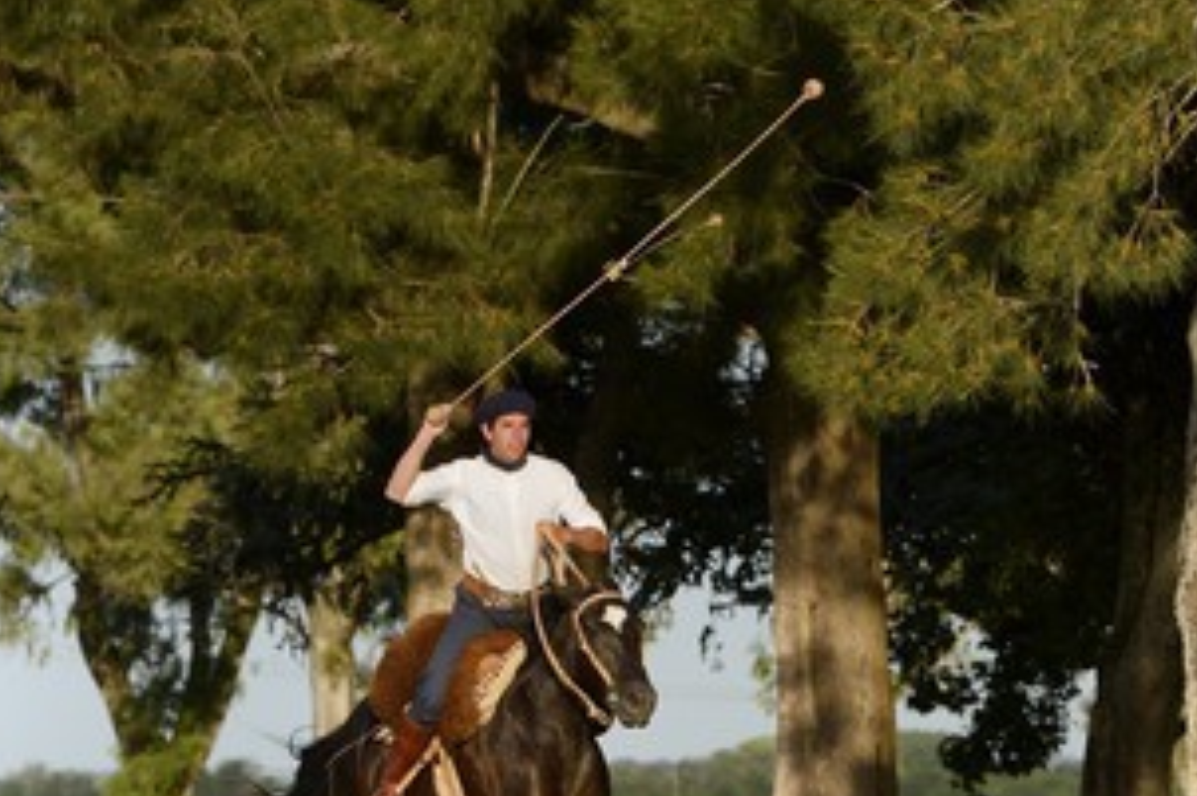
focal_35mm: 278
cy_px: 515
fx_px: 9238
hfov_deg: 7.4
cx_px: 416
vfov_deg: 4.9
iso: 400
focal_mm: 200
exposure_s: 1/800
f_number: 8
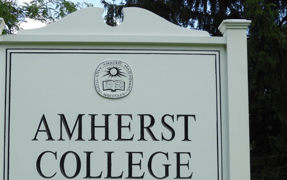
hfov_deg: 22.8
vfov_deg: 14.3
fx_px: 712
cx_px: 115
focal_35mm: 91
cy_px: 139
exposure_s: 1/500
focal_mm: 11.6
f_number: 4.2
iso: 100
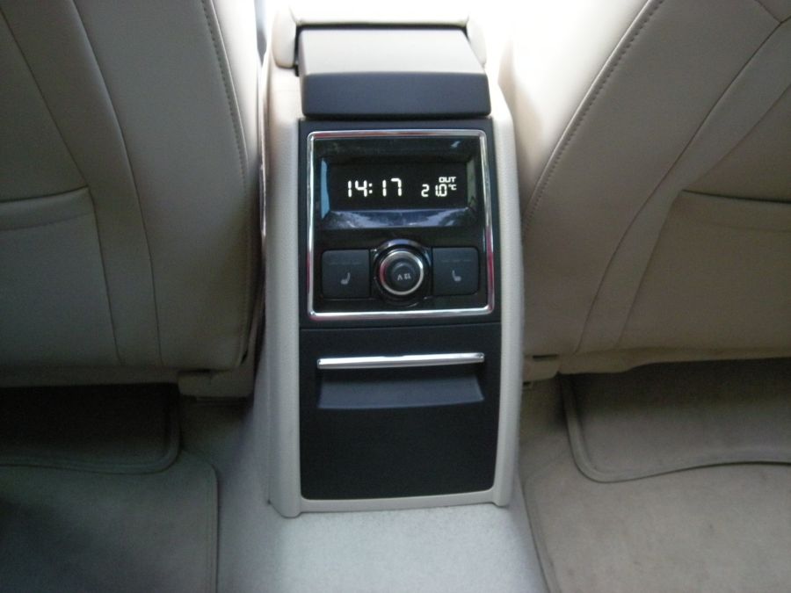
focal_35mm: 44
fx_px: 1005
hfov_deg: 42.9
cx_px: 396
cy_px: 296
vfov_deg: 32.9
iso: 400
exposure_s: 1/39.7
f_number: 3.1
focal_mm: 7.1
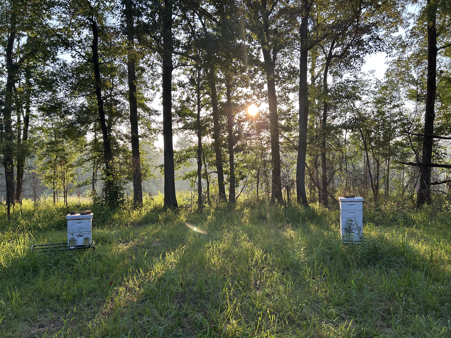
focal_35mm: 26
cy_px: 169
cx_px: 226
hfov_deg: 67.3
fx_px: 339
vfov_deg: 53.1
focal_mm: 5.7
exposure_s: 1/471
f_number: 1.5
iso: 50
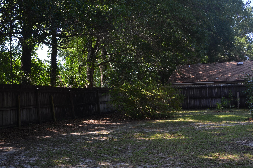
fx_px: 295
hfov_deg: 46.5
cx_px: 126
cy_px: 84
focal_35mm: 42
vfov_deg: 31.8
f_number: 6.3
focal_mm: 28
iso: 200
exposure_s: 1/160
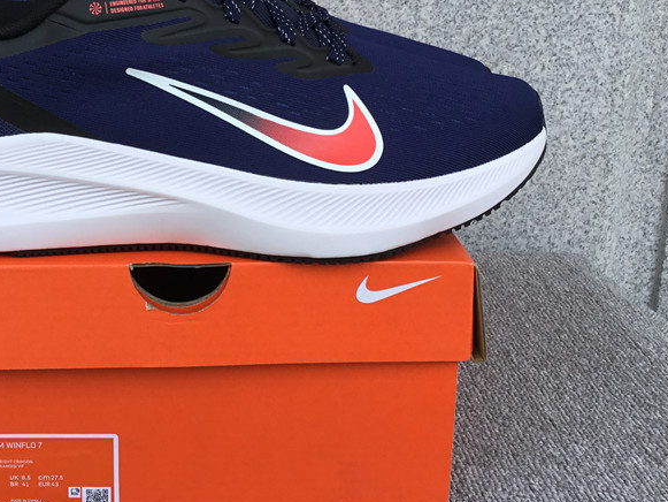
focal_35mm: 48
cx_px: 198
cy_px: 158
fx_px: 926
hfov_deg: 39.0
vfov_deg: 30.0
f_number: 2.4
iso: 25
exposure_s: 1/440
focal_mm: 3.3
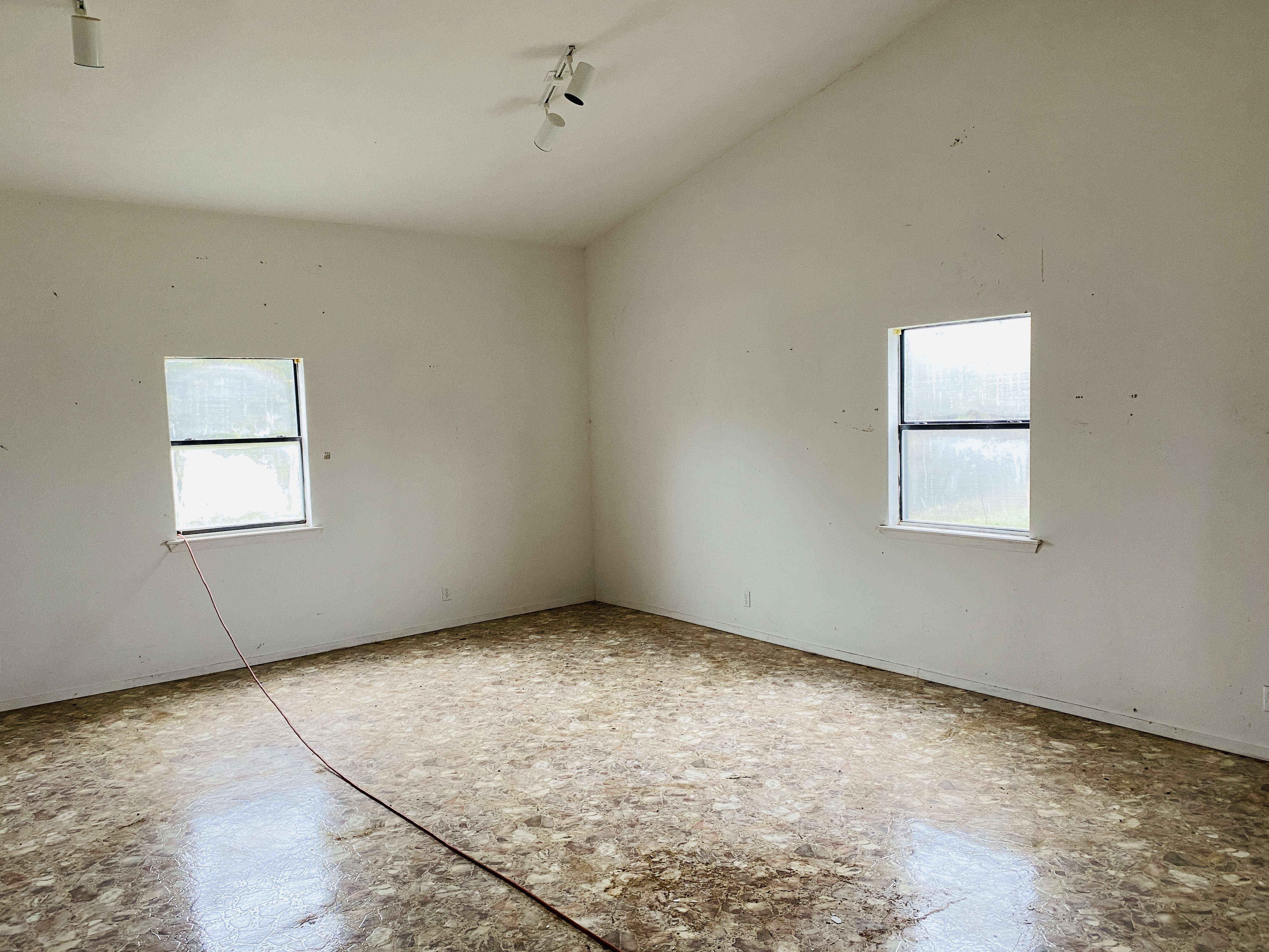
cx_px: 634
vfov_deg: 53.1
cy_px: 476
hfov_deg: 67.3
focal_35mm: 26
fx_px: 953
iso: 125
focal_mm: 4.25
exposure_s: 1/100
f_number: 1.8
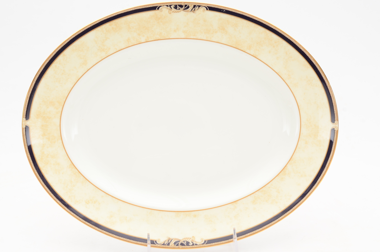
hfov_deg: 41.2
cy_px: 126
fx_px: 506
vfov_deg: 28.0
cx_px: 186
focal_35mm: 48
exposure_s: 1/80
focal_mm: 30
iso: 250
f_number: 11
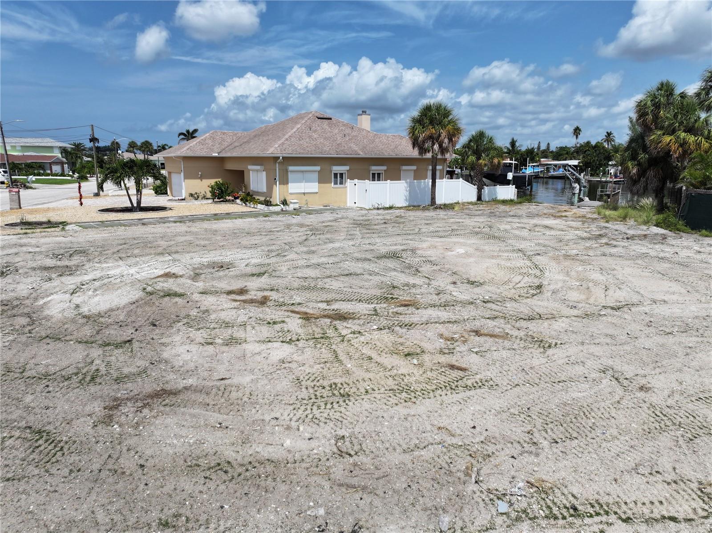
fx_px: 493
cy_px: 266
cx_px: 356
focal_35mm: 24
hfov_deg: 71.6
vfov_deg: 56.8
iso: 100
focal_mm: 12.29
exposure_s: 1/3200
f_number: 2.8
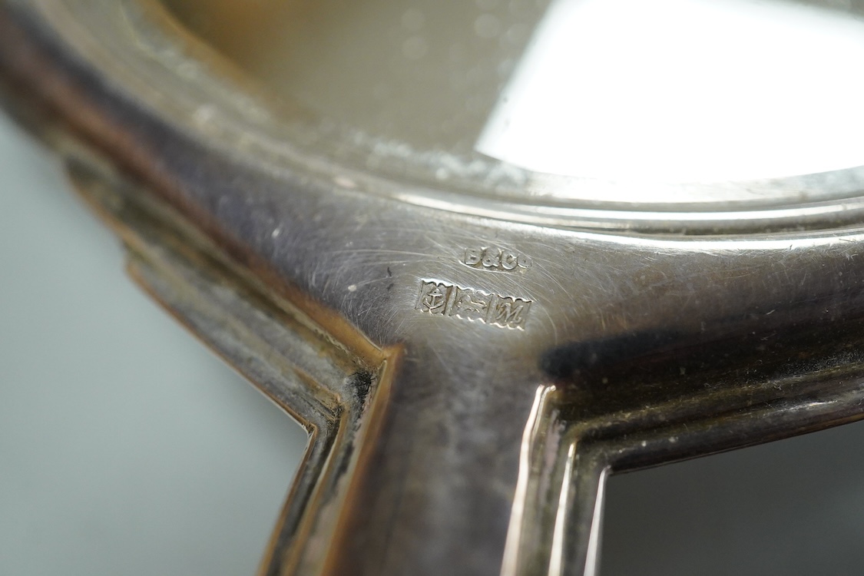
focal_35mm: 45
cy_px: 288
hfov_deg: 43.6
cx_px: 432
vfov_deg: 29.9
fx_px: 1080
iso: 3200
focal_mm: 30
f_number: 8
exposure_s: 1/400
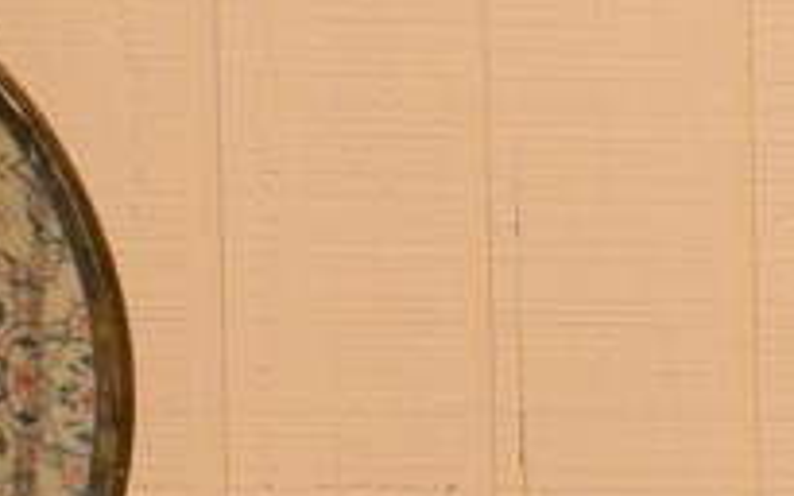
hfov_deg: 6.3
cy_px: 862
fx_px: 7225
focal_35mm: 334
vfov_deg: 3.9
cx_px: 924
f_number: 4
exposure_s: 1/60
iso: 500
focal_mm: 22
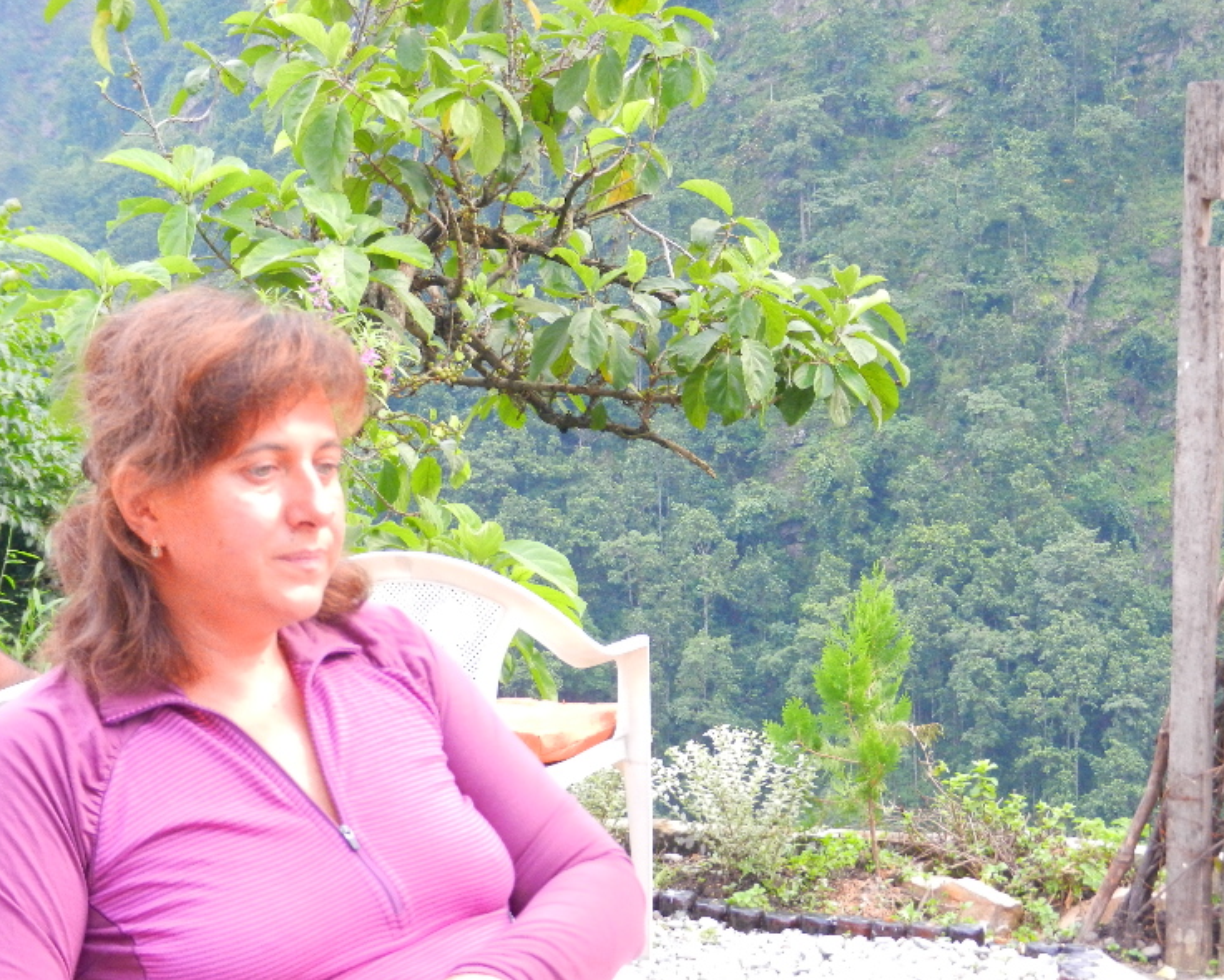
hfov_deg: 26.4
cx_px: 643
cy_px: 490
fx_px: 2609
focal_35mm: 72
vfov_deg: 21.3
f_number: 4.6
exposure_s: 1/40
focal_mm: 12.3
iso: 400
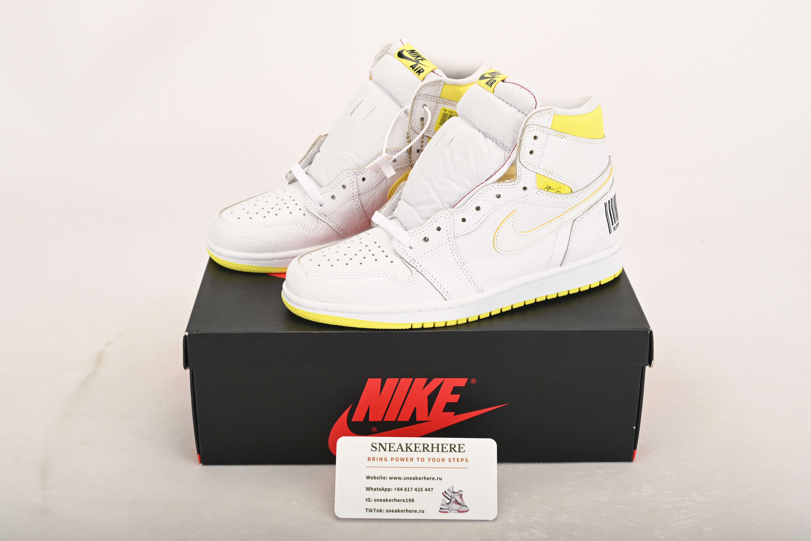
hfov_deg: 39.6
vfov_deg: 27.0
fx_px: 1127
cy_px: 270
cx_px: 406
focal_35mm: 50
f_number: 11
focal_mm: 50
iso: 100
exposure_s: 1/200
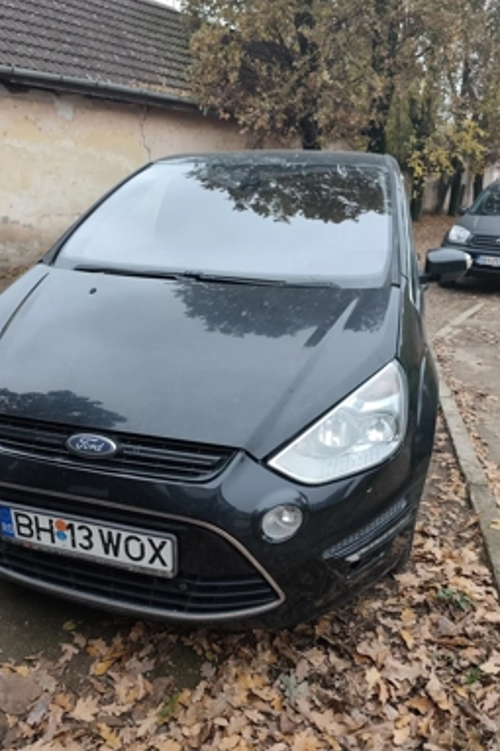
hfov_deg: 51.2
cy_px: 386
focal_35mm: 25
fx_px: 521
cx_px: 229
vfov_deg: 71.5
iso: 250
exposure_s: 1/55.6
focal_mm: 6.19
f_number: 1.65
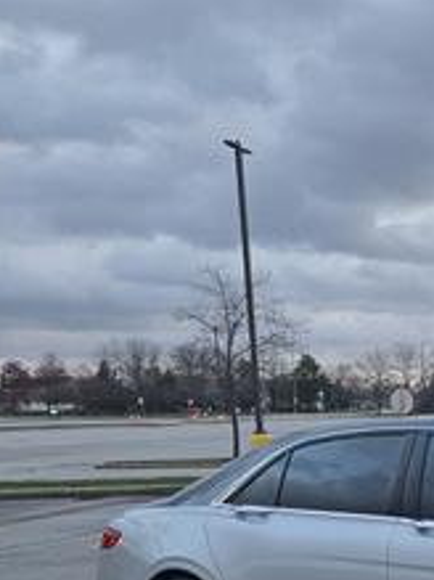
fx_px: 887
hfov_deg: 22.7
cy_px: 495
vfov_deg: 34.6
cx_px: 643
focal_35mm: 53
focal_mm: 5.4
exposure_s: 1/508
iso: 80
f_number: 1.8
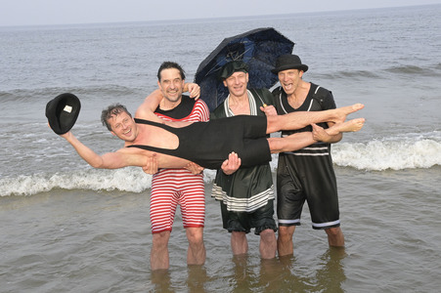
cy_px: 146
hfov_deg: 36.3
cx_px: 220
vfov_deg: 24.6
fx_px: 673
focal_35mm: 55
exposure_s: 1/1000
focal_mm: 55
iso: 4000
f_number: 18
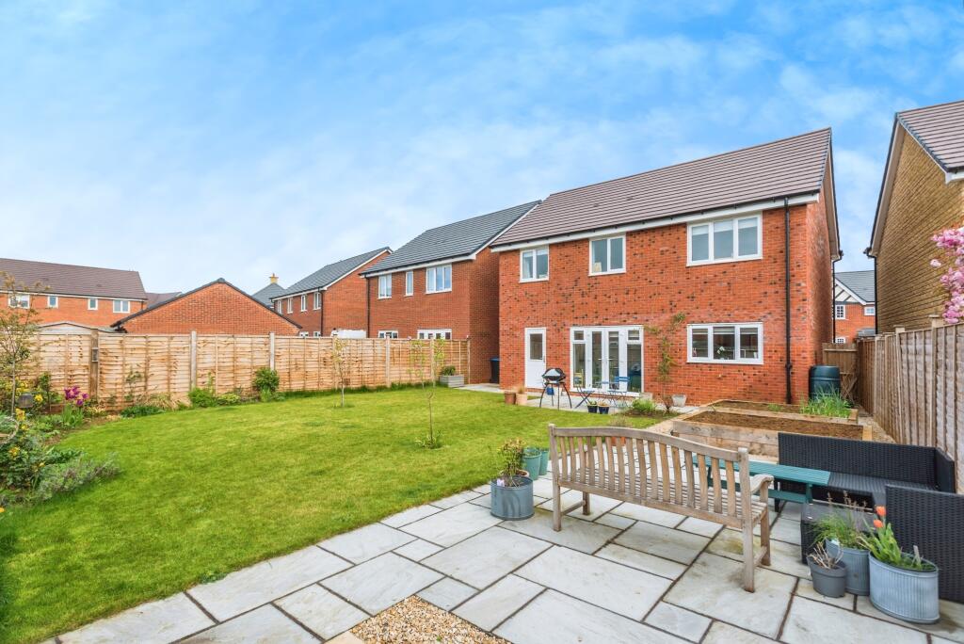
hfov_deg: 93.2
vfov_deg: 70.5
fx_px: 455
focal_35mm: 17
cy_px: 322
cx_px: 482
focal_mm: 17
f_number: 7.1
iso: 200
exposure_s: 1/400
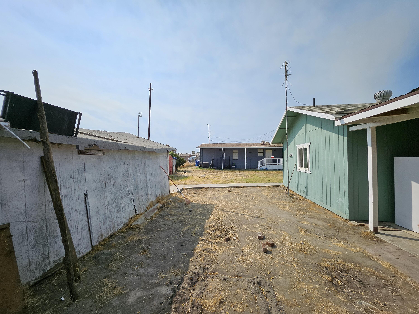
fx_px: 157
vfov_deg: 89.9
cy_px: 157
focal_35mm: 13
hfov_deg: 106.2
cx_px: 210
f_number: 2.2
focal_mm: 1.74
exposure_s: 1/2841
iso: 32
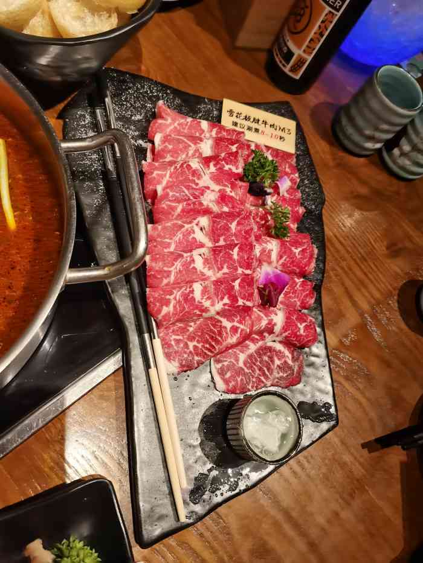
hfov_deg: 53.1
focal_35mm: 26
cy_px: 282
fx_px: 424
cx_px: 212
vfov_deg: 67.3
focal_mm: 5.58
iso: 320
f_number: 1.8
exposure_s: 1/100
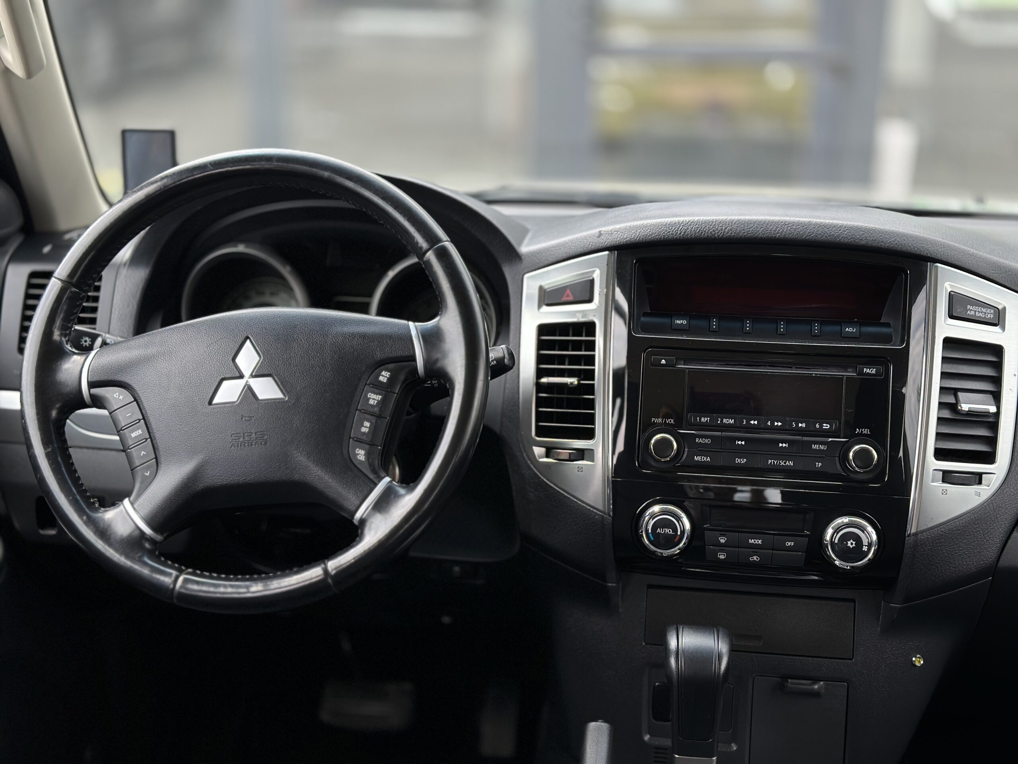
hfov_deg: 39.7
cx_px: 509
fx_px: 1412
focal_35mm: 48
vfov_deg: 30.3
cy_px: 382
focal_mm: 6.86
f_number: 1.78
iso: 80
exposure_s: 1/672
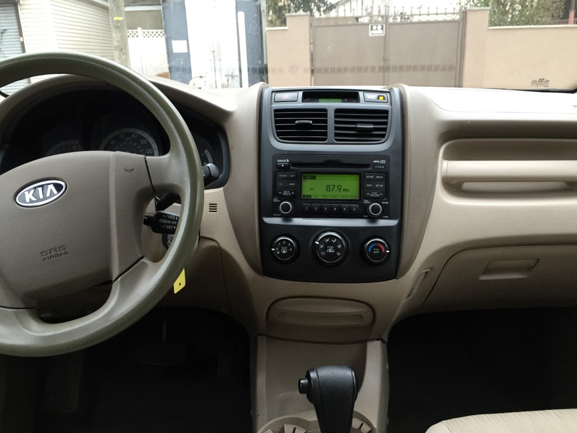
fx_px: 483
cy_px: 216
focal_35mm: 29
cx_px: 288
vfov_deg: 48.2
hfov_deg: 61.7
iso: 50
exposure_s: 1/30
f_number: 2.2
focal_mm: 4.15
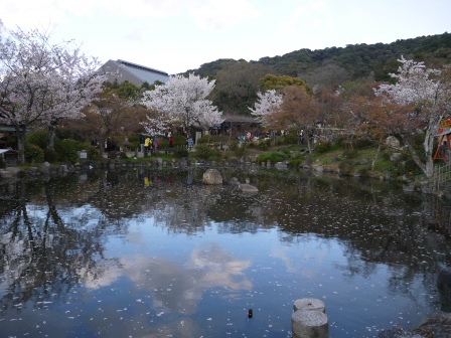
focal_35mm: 28
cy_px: 169
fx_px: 365
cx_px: 226
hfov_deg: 63.4
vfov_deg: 49.7
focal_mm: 14
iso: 160
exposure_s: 1/250
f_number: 5
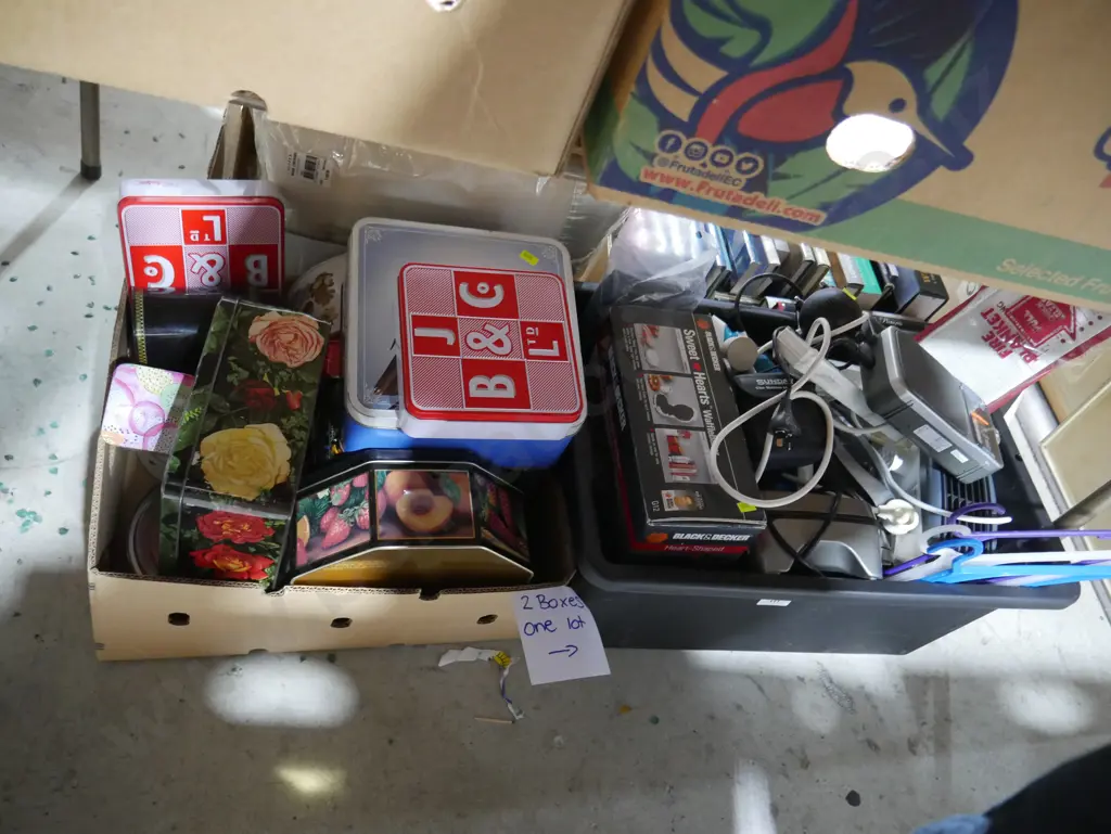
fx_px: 899
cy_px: 417
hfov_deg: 63.4
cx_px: 556
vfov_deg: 49.8
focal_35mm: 28
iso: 2500
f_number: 3.5
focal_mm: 14
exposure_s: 1/60
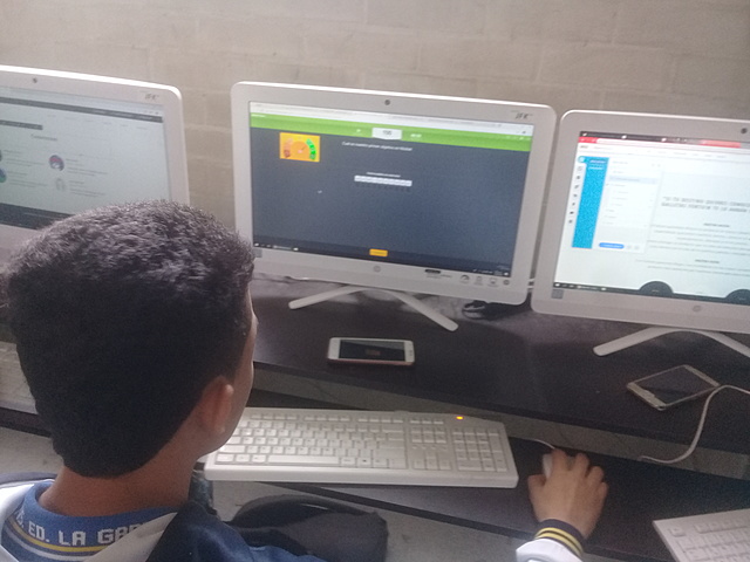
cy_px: 281
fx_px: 672
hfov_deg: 58.4
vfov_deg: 45.4
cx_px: 375
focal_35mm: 31
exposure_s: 1/40
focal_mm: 3.3
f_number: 2.2
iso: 125
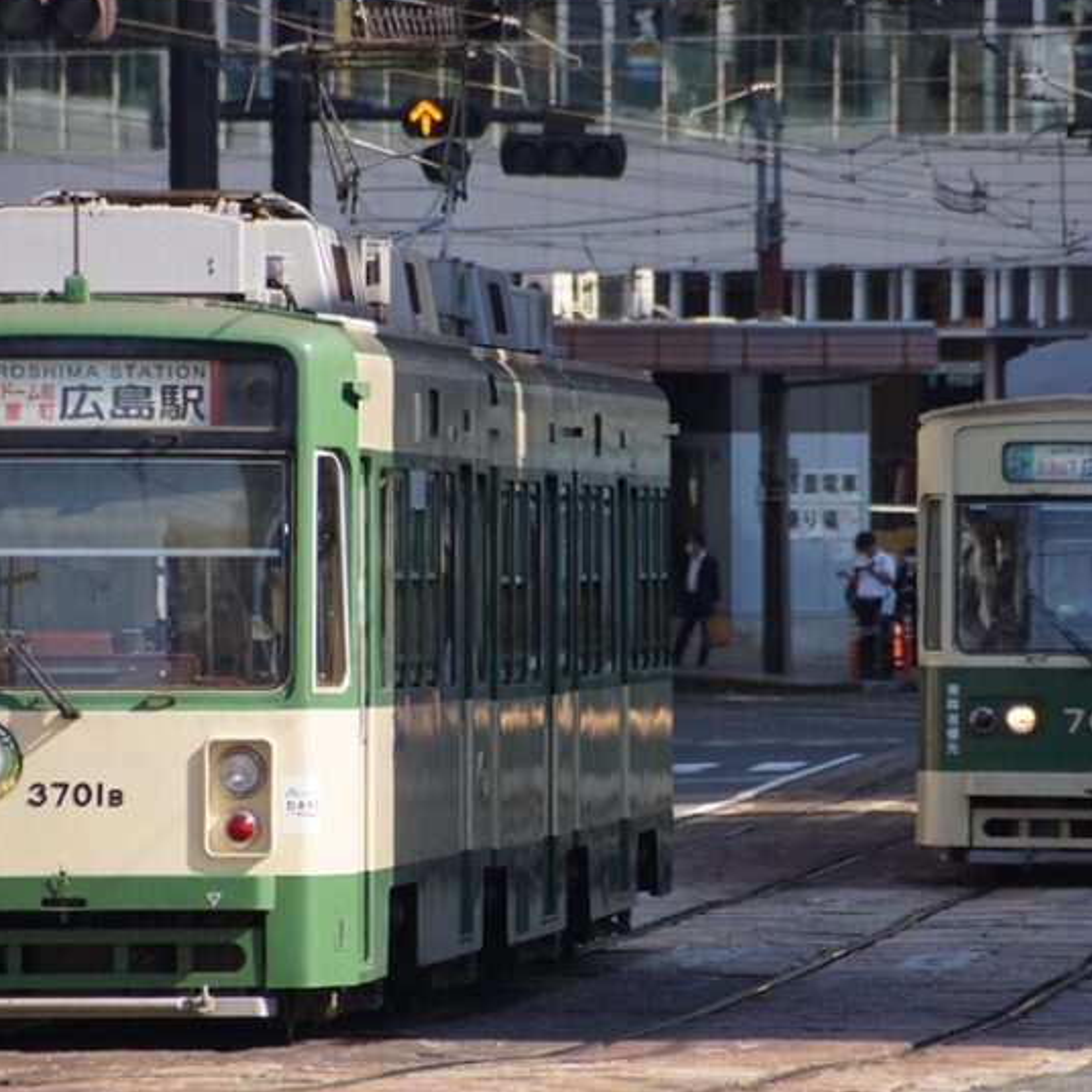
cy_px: 405
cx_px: 546
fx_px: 21735
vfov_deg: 2.9
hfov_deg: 2.9
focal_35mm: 609
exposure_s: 1/1000
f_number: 6.3
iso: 400
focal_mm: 250
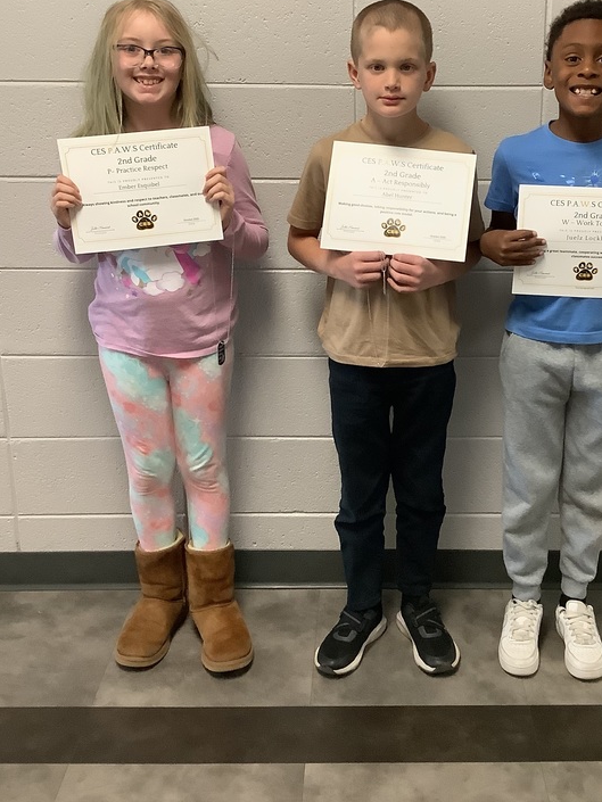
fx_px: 1043
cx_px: 380
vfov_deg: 41.8
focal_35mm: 45
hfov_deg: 32.0
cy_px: 311
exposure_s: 1/40
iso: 250
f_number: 2.4
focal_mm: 3.3
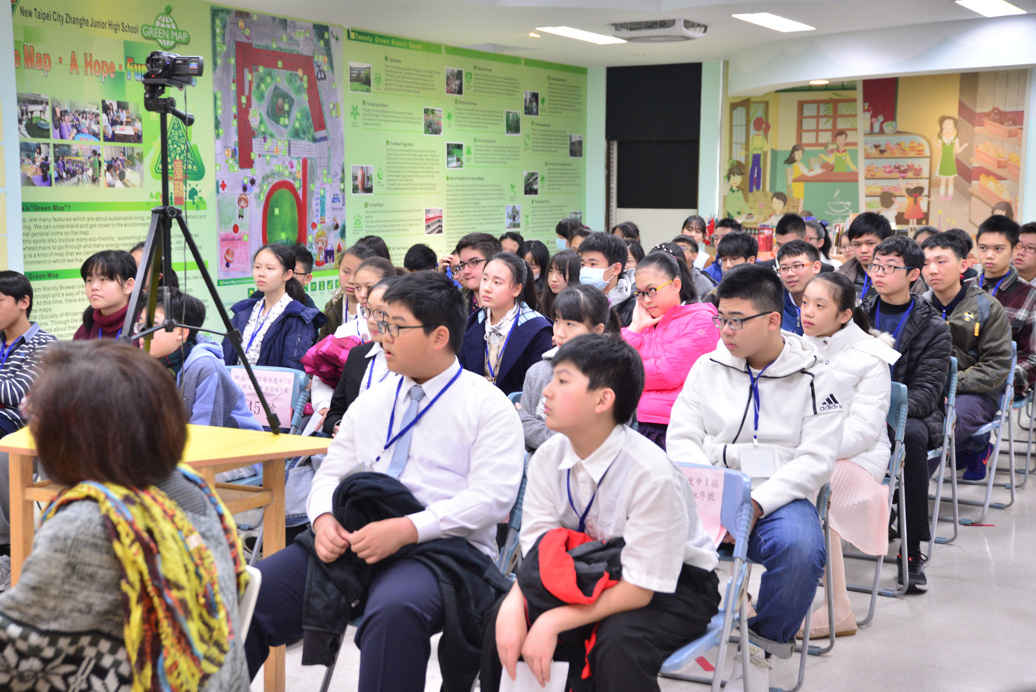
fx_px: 1468
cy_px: 346
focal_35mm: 51
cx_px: 490
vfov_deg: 26.5
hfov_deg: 38.9
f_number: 4.5
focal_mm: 48
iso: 1250
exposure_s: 1/60
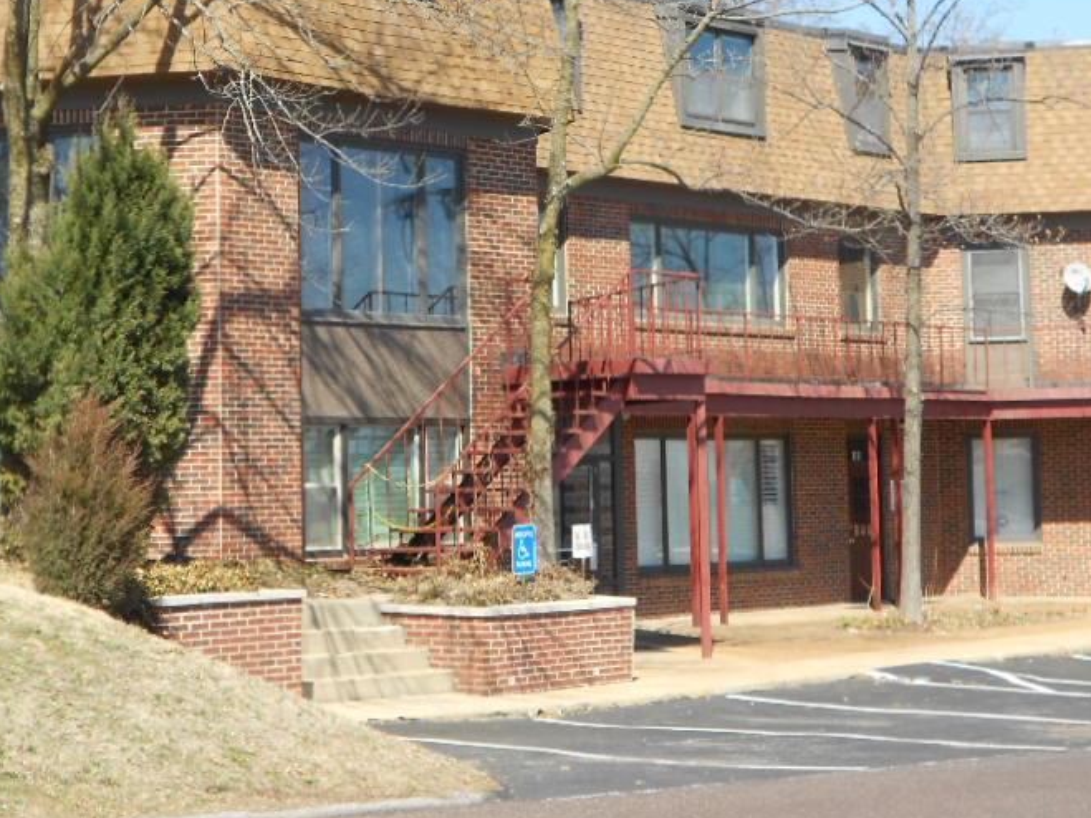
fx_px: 2741
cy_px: 268
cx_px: 460
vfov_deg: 16.9
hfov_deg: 22.5
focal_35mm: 87
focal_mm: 10
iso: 80
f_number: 4.9
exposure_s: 1/320
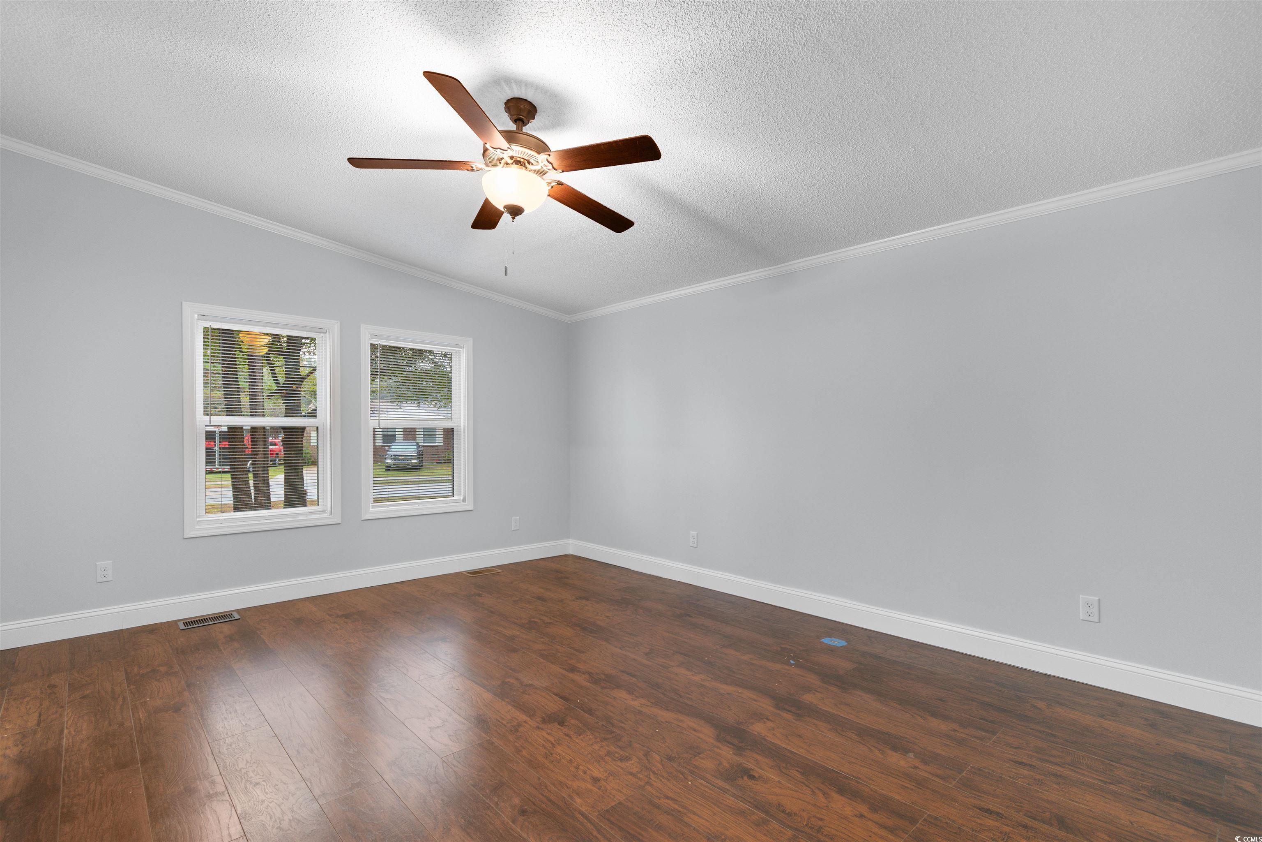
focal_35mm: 15
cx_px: 631
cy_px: 421
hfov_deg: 100.4
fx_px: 526
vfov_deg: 77.3
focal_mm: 10
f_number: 4.5
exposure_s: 1/3
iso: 100
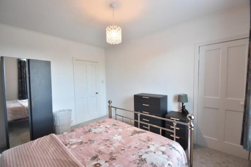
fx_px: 105
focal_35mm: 15
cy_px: 84
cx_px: 126
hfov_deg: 100.4
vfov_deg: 77.4
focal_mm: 10
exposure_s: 1/15
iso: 280
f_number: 5
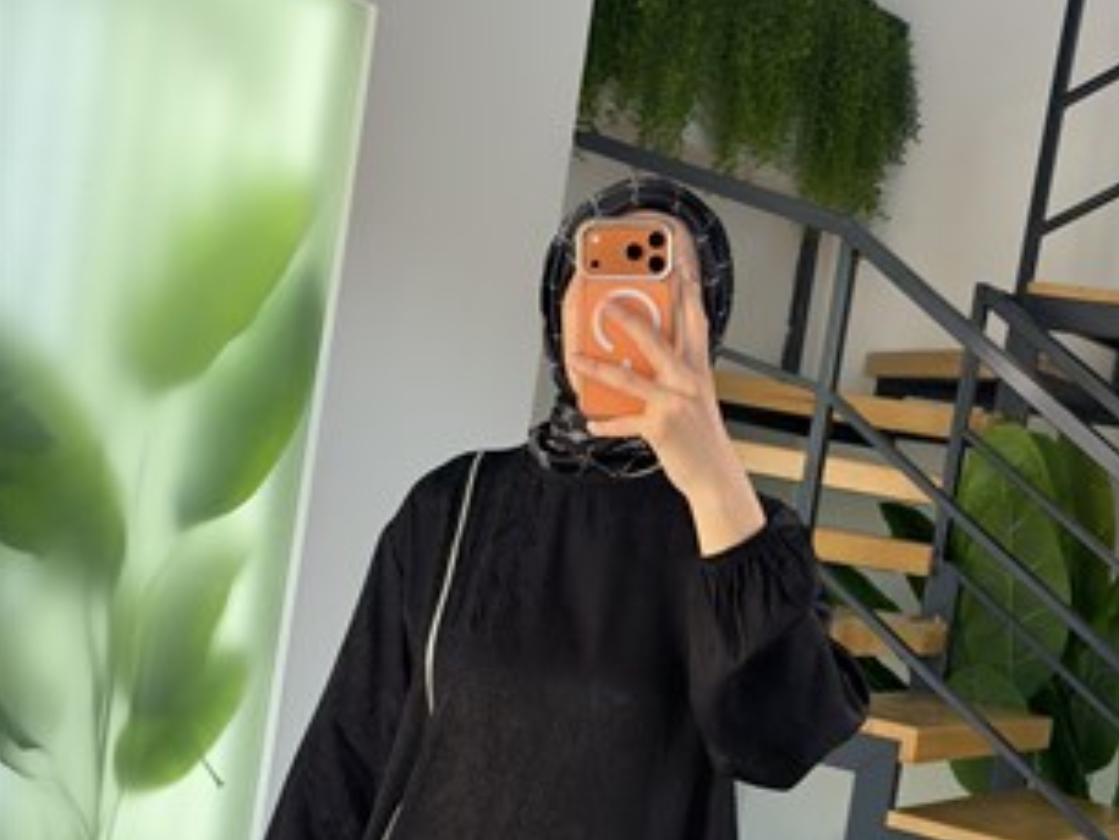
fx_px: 2102
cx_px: 561
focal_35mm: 65
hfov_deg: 29.8
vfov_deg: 22.5
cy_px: 541
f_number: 1.78
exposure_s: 1/179
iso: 50
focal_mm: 6.76
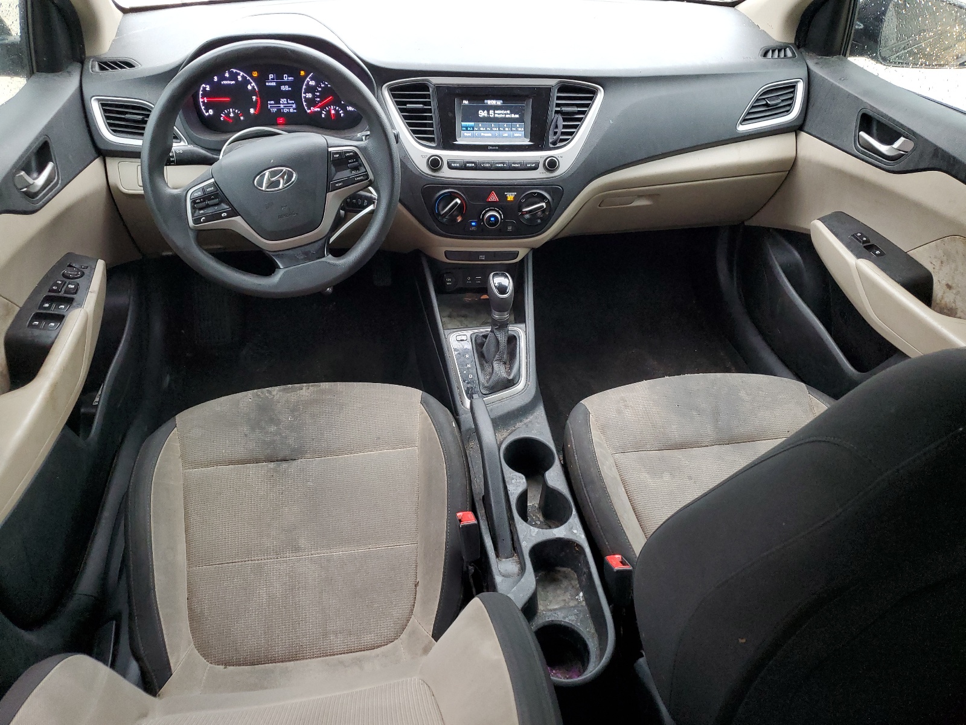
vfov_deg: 53.1
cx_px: 483
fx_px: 726
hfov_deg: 67.3
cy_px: 362
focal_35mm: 26
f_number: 1.5
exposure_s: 1/60.2
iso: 161
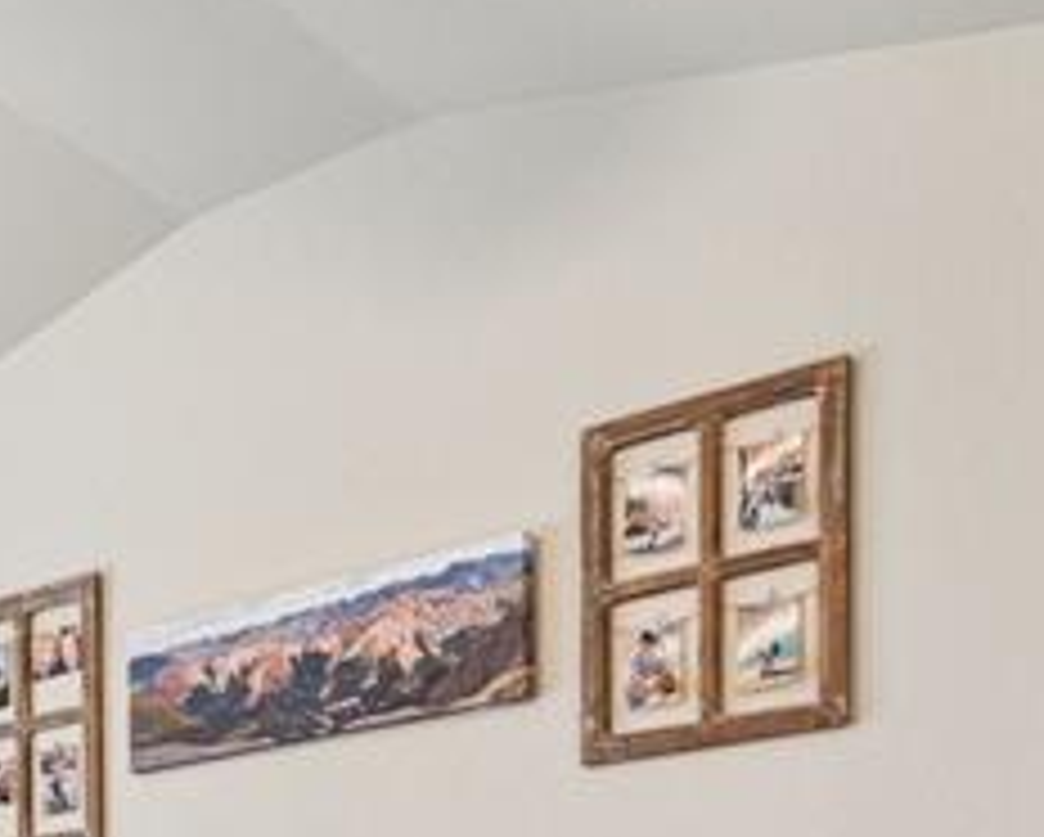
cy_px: 1184
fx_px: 1917
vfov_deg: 21.4
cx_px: -90
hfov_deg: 27.9
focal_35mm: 62
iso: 800
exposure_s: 1/4
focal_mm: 15
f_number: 11
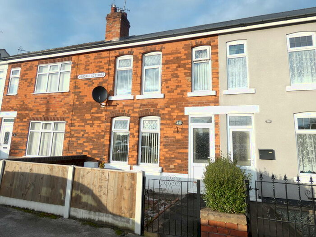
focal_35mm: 20
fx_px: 183
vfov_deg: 66.0
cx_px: 158
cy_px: 118
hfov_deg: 81.7
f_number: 2.8
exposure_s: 1/500
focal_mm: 3.6
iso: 80
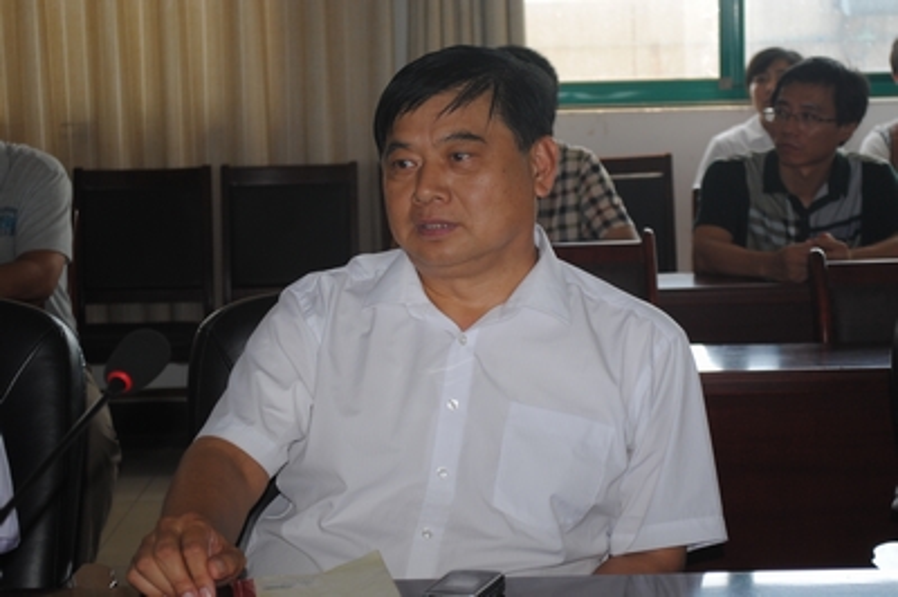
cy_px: 298
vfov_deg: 16.5
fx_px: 2056
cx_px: 449
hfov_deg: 24.6
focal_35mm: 82
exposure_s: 1/60
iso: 200
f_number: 5.6
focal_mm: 55
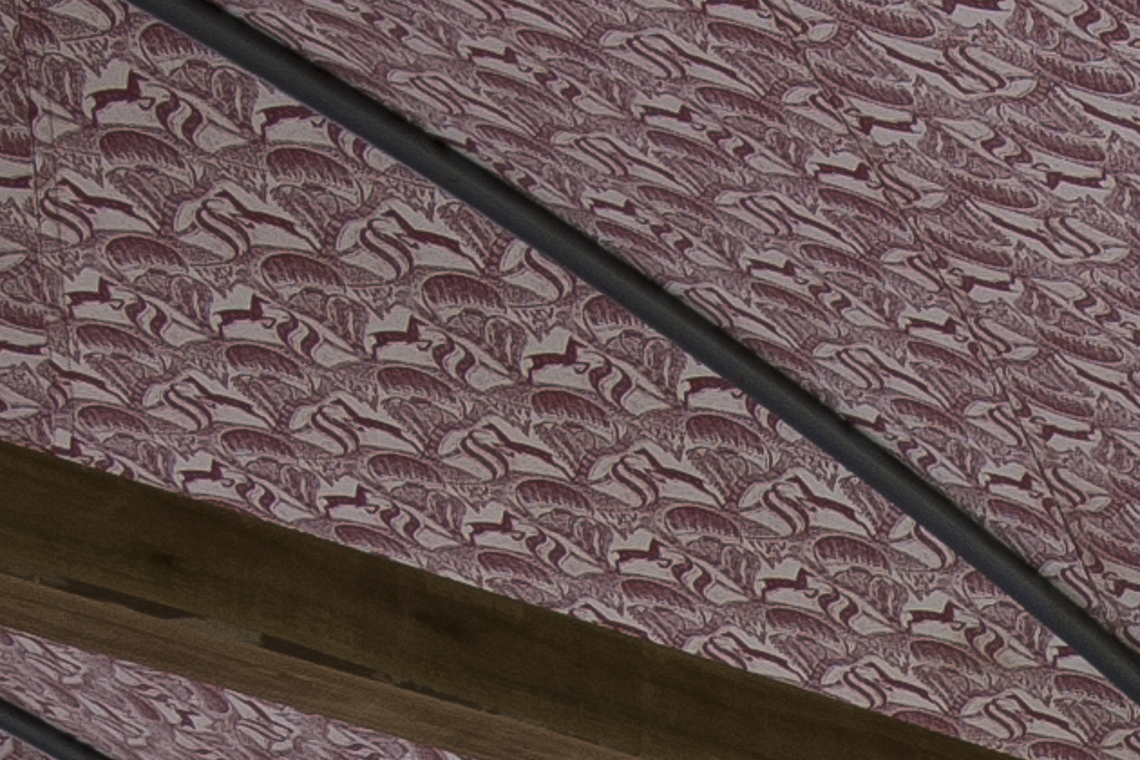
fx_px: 3420
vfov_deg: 10.0
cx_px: 2322
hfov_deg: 15.1
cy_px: 2153
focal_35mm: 108
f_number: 9.5
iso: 200
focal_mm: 16
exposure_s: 1/4
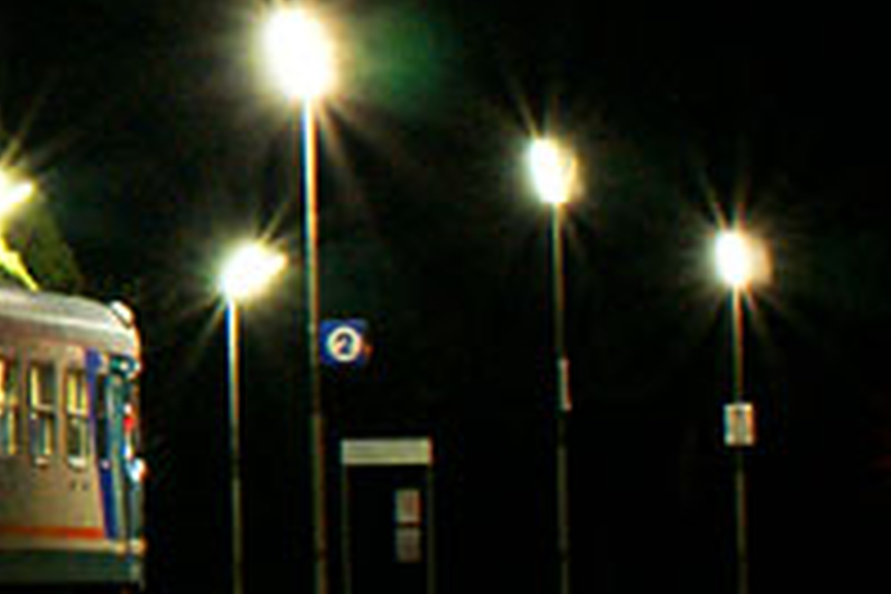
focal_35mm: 217
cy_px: -27
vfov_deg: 6.3
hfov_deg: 8.8
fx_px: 5370
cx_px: -1048
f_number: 13
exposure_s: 2.5
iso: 800
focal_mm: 28
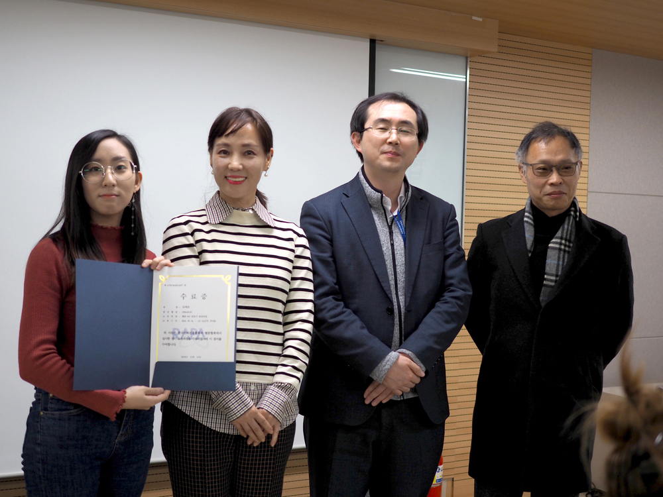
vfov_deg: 29.1
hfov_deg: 38.2
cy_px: 248
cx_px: 332
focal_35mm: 50
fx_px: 958
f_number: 1.8
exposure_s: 1/125
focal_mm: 25
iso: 200
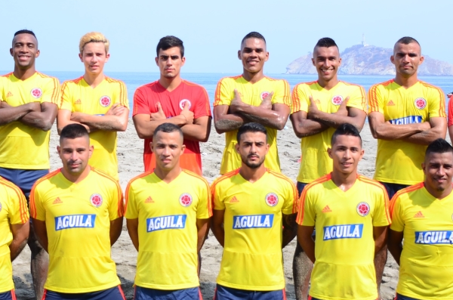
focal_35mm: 60
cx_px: 157
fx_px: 753
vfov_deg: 22.5
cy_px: 177
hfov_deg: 33.2
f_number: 3.5
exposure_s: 1/640
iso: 100
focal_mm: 20
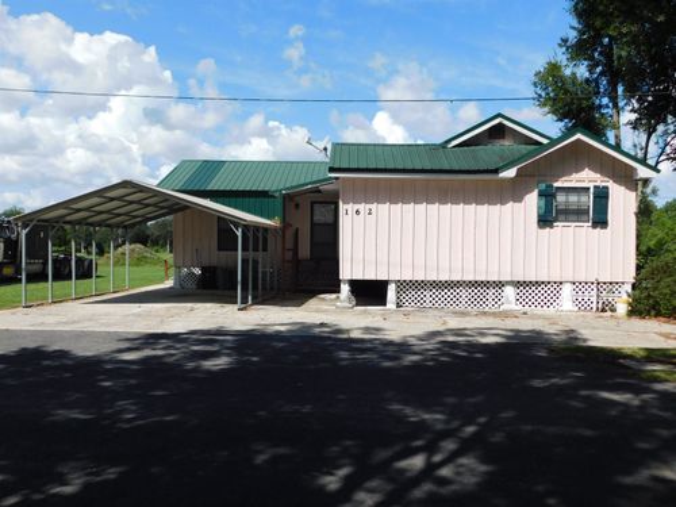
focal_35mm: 30
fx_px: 586
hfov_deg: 60.0
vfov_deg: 46.8
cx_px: 338
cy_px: 254
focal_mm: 5.3
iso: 125
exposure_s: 1/400
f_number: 6.4
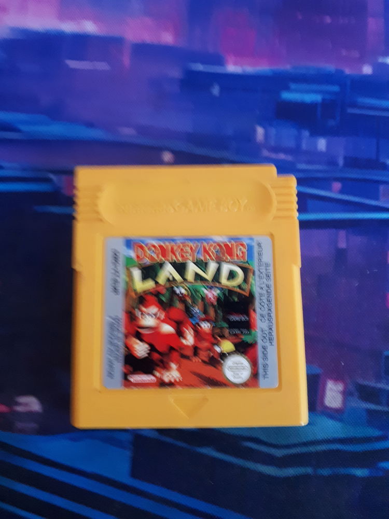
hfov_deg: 51.4
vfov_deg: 65.3
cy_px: 260
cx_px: 194
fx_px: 405
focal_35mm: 27
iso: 400
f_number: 1.9
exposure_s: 1/17
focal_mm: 3.6
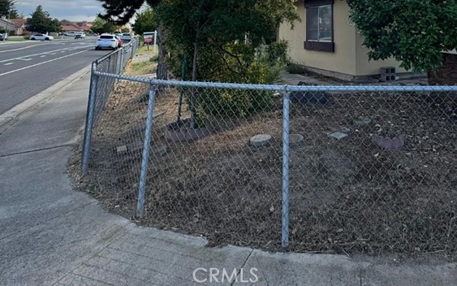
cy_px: -25
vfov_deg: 38.5
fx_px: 336
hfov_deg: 65.8
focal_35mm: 27
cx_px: 318
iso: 40
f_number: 2.2
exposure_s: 1/1346
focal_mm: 2.22
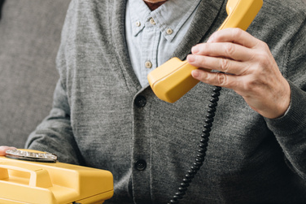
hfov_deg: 9.7
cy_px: 25
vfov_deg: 6.5
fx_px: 1803
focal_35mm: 212
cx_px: 194
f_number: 2.8
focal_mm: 95
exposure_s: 1/200
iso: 100
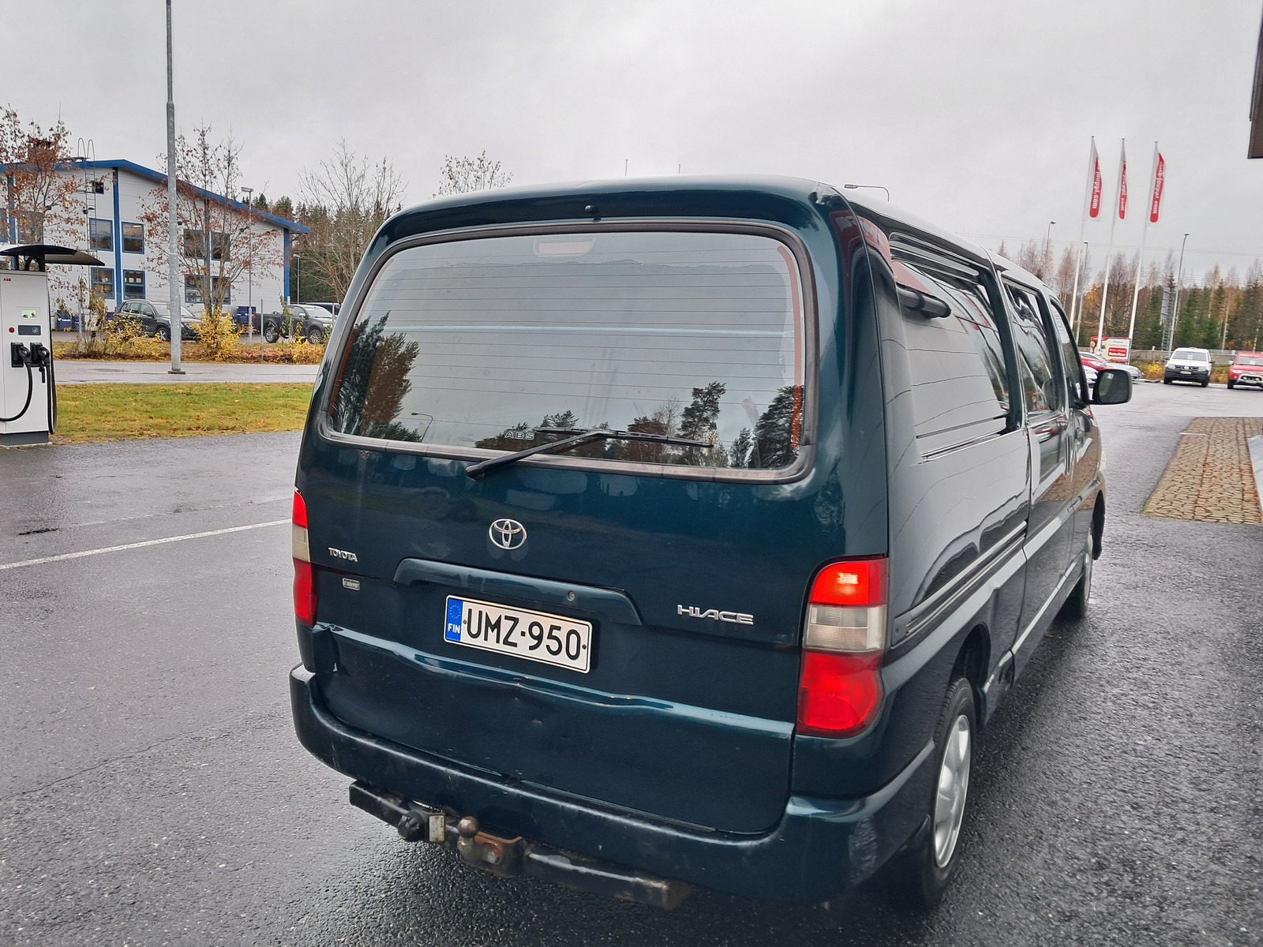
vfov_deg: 51.4
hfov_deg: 65.3
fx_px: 985
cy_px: 474
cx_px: 632
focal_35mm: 27
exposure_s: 1/60
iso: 50
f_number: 1.8
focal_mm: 4
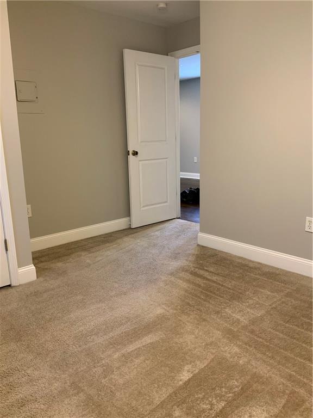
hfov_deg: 48.2
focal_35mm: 29
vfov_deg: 61.7
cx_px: 156
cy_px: 209
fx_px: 350
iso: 160
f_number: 1.8
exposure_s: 1/60
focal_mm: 3
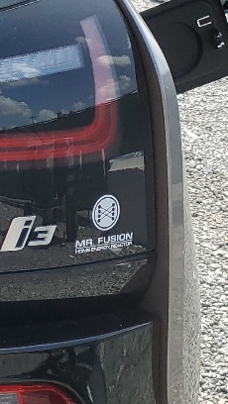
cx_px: -382
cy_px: 238
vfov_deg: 19.3
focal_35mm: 111
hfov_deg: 9.3
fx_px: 1191
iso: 50
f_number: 1.5
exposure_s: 1/1667
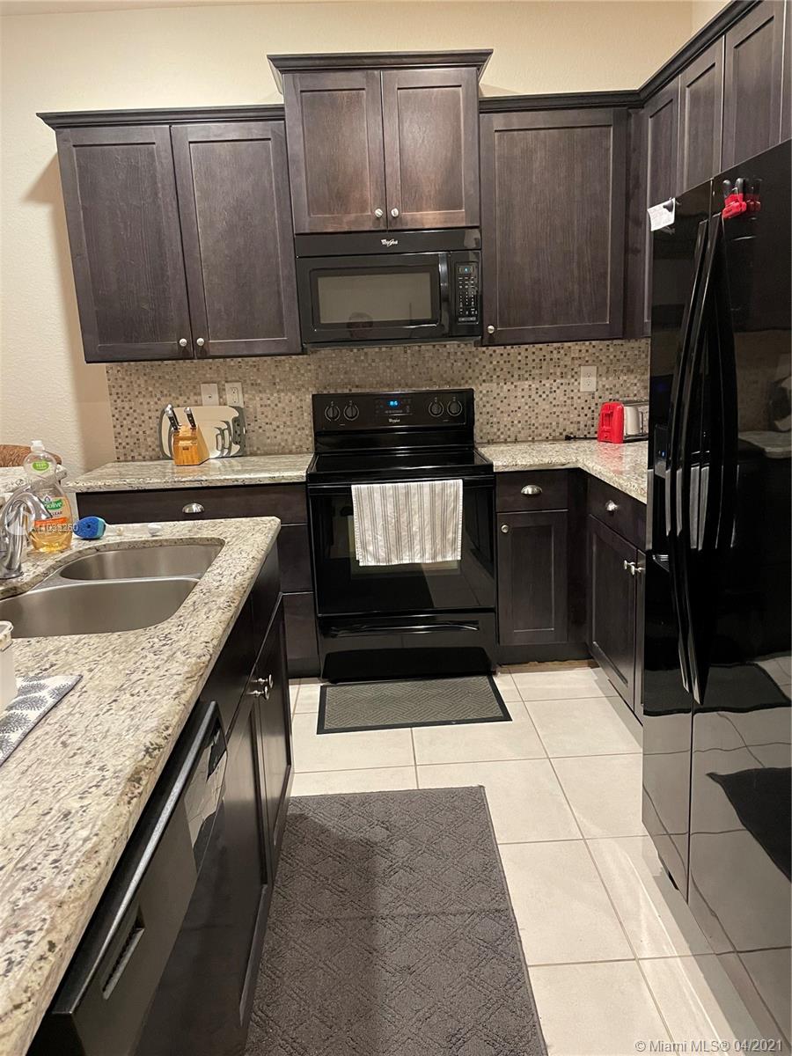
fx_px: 793
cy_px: 528
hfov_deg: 53.1
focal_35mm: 26
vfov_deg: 67.3
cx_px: 396
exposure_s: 1/40
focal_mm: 4.2
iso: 400
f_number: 1.6
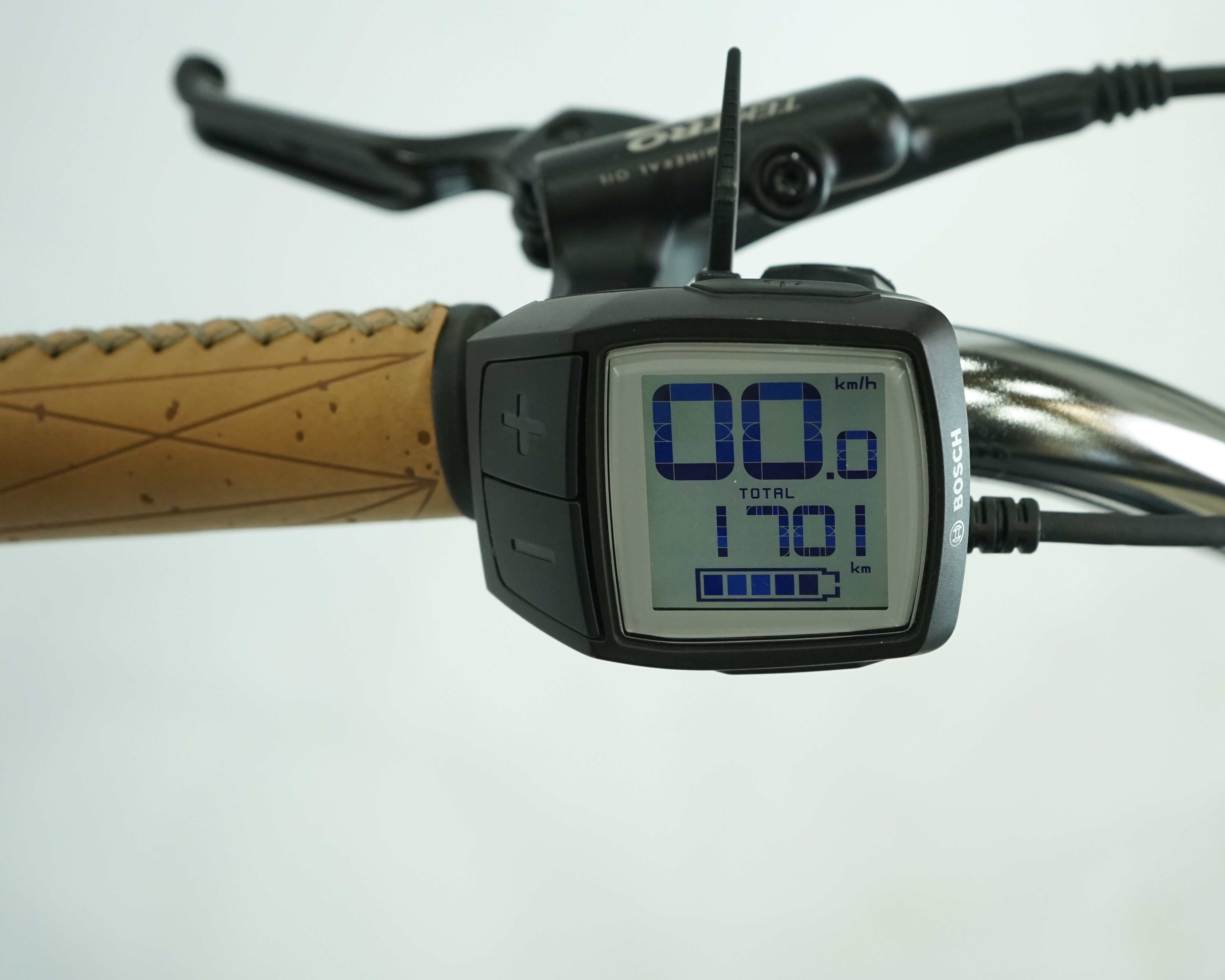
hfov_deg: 32.8
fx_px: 2066
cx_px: 773
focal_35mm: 57
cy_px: 479
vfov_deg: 26.7
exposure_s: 1/200
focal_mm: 48
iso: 1600
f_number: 5.6
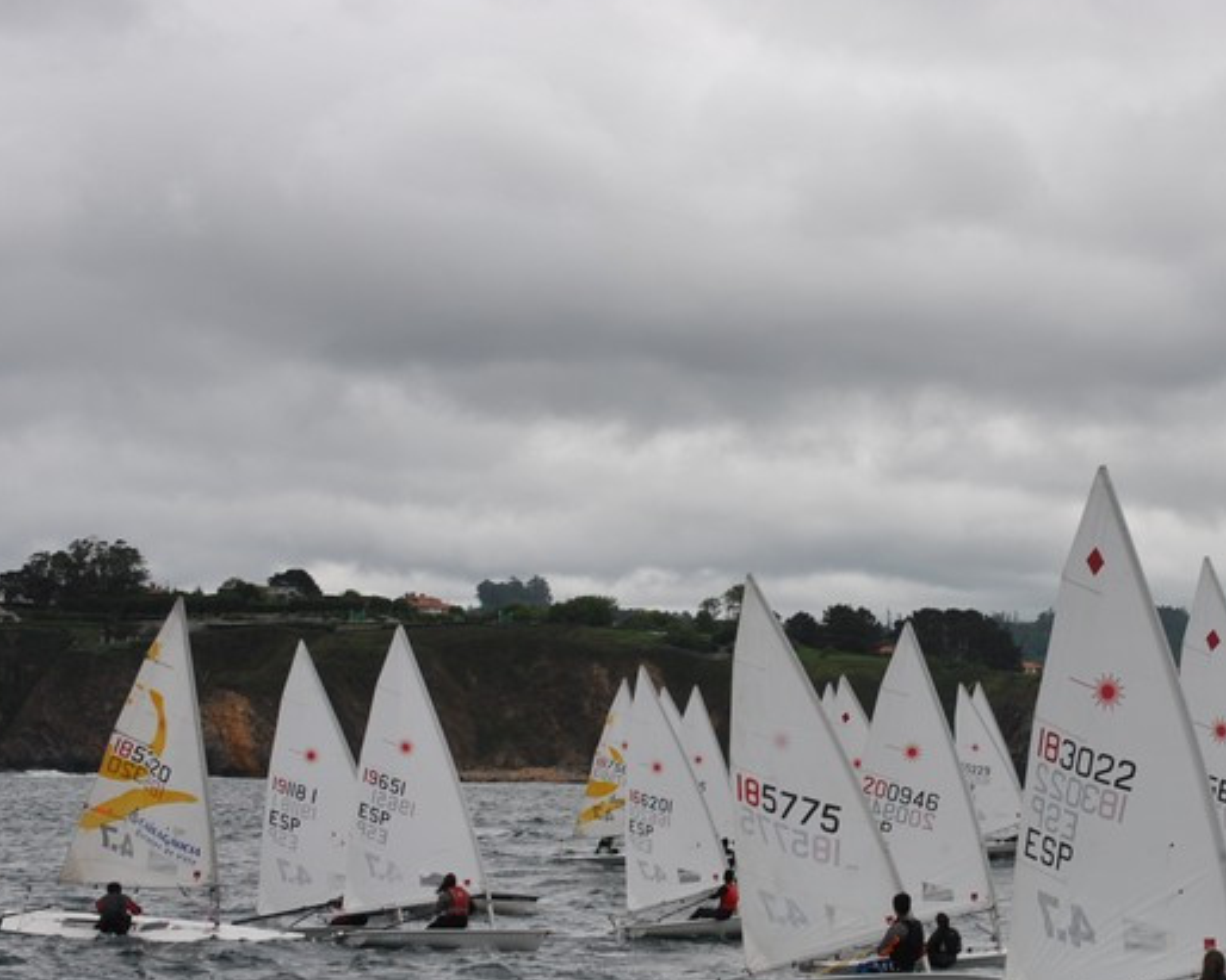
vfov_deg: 12.8
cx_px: 861
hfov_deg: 15.9
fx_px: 4380
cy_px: 620
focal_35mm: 121
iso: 100
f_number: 7.1
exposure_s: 1/200
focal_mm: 55
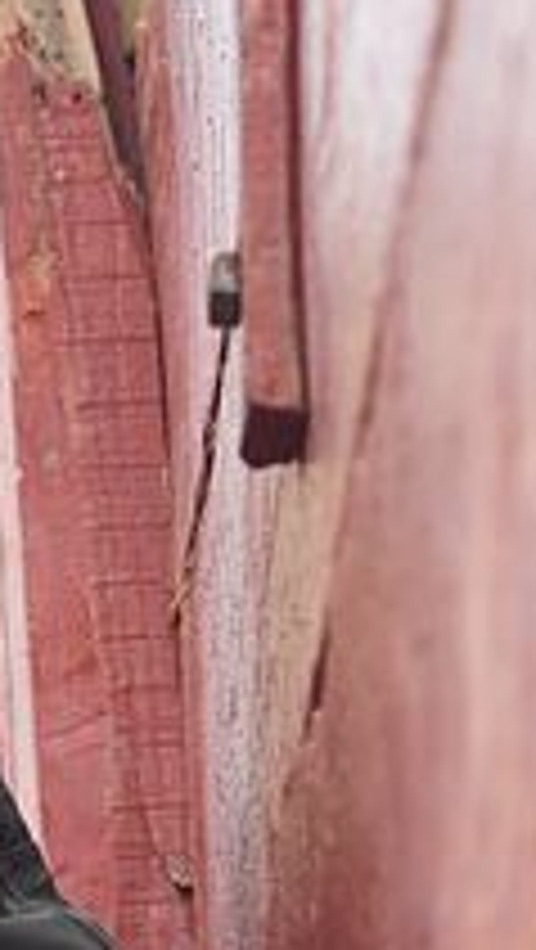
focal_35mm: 401
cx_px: -689
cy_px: 331
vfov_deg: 5.4
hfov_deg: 3.0
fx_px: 10112
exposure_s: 1/320
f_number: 6.3
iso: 1600
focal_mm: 95
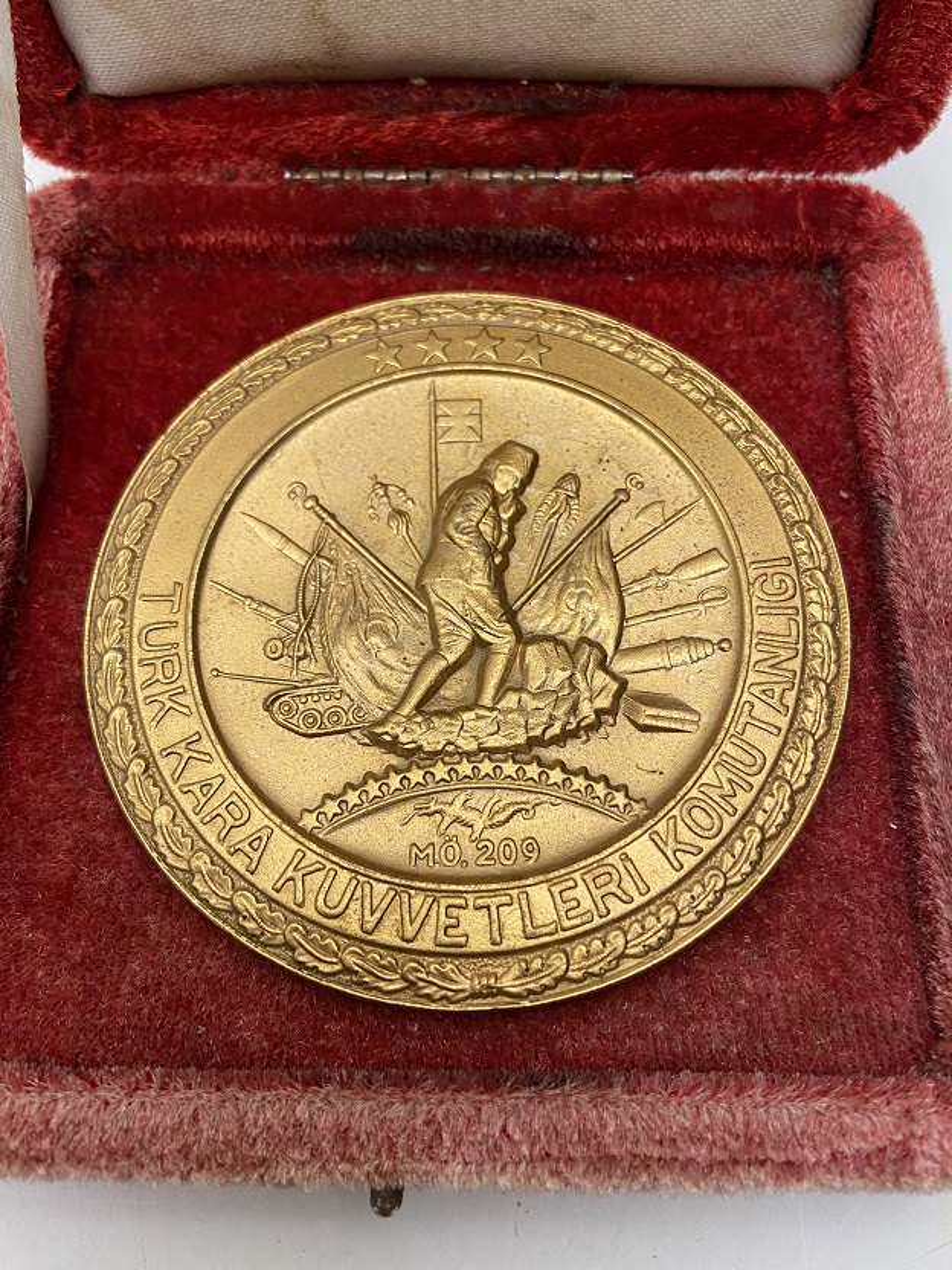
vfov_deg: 67.3
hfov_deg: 53.1
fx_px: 953
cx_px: 476
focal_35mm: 26
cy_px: 635
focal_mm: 4.25
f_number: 1.8
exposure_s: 1/50
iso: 125
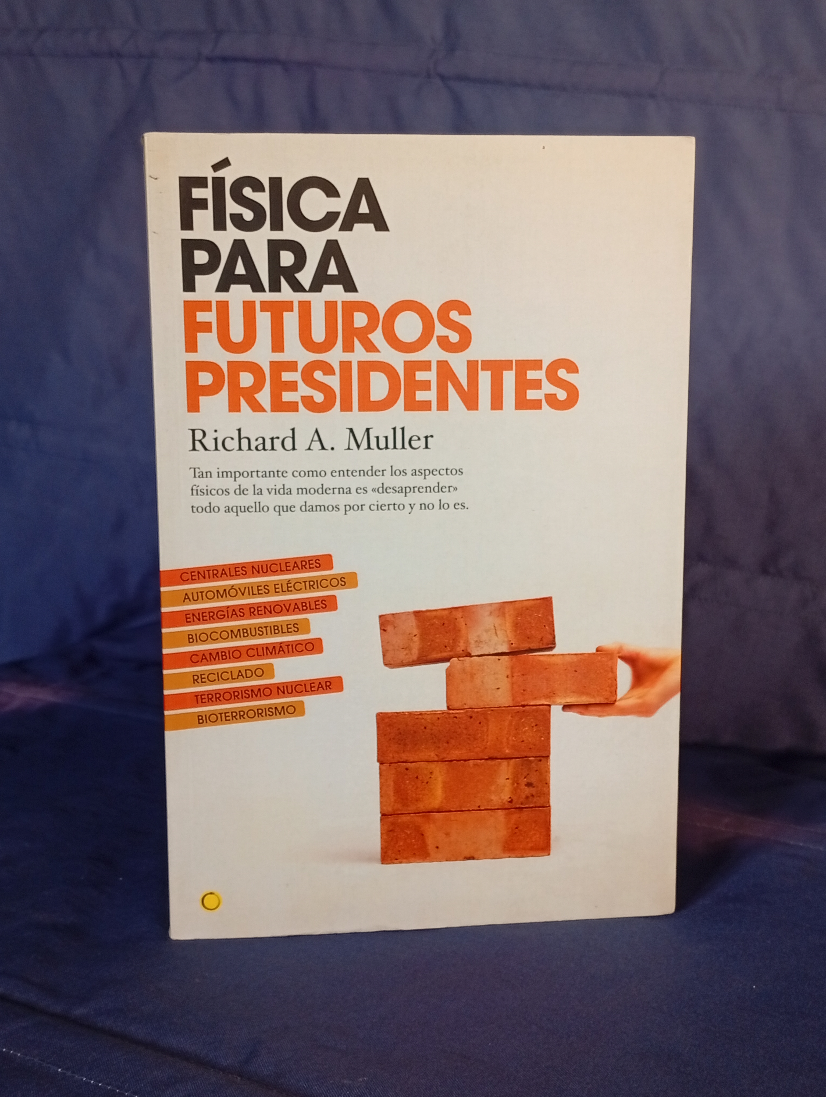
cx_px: 413
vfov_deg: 43.8
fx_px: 1365
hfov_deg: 33.7
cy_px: 548
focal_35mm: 43
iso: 159
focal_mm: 3.98
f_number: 1.8
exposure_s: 1/50
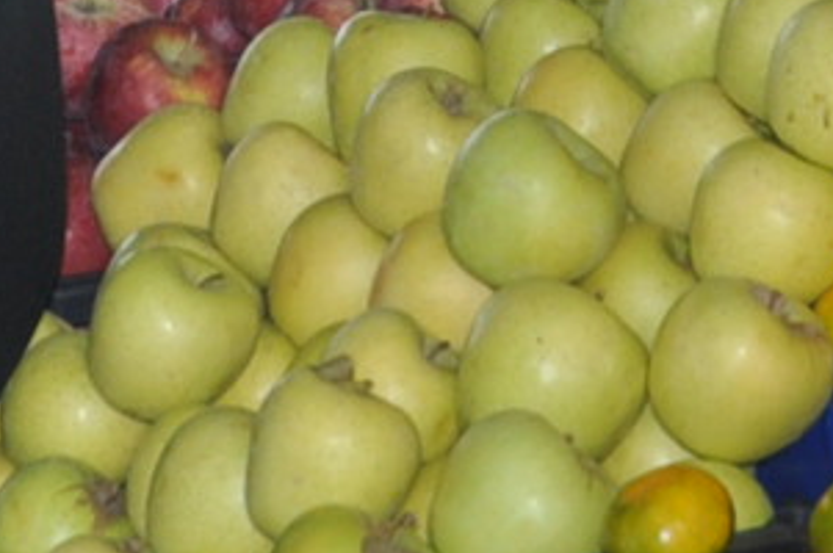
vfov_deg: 5.5
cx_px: 780
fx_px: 5432
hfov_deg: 8.7
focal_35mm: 235
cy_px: -990
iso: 320
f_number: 3.8
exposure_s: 1/200
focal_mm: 22
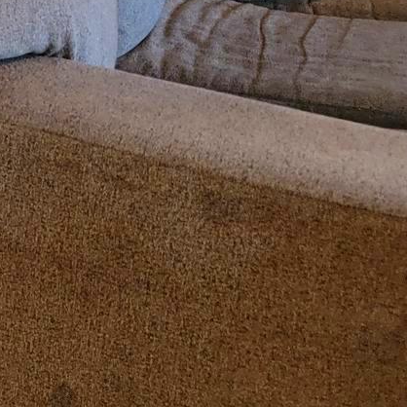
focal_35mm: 104
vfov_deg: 15.5
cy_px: -200
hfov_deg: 13.0
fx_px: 1383
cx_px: -551
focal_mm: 6.7
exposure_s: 1/120
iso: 320
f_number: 1.8
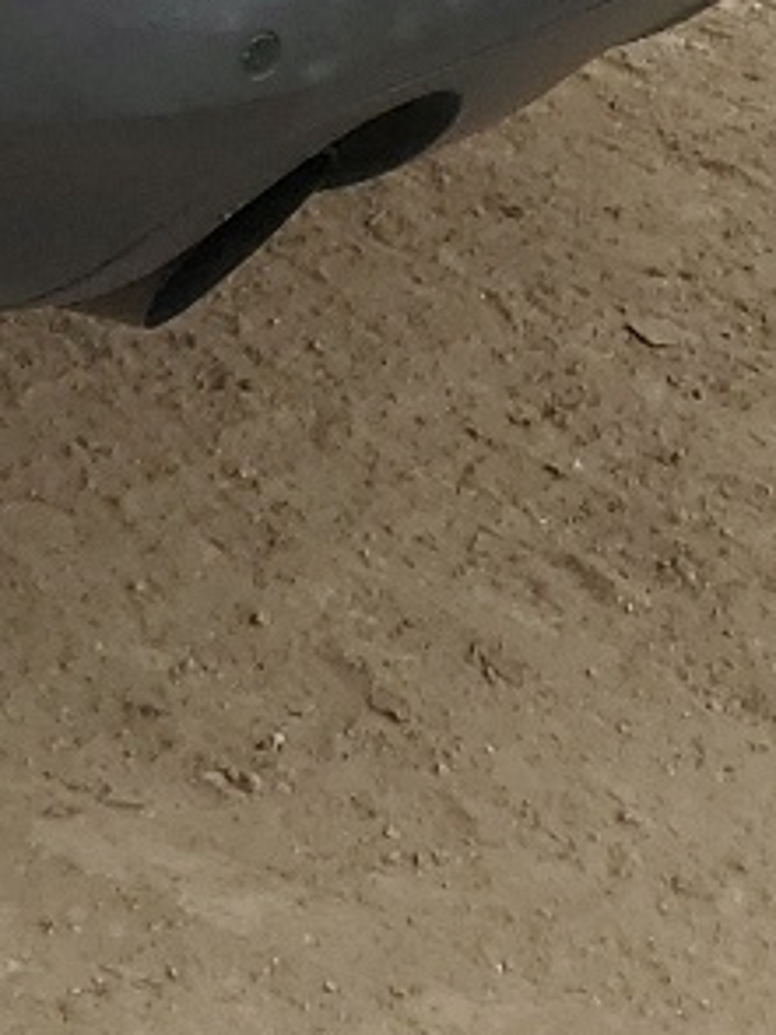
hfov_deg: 8.8
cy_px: -863
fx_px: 4218
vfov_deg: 12.7
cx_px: -1461
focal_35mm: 141
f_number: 1.5
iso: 50
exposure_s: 1/385
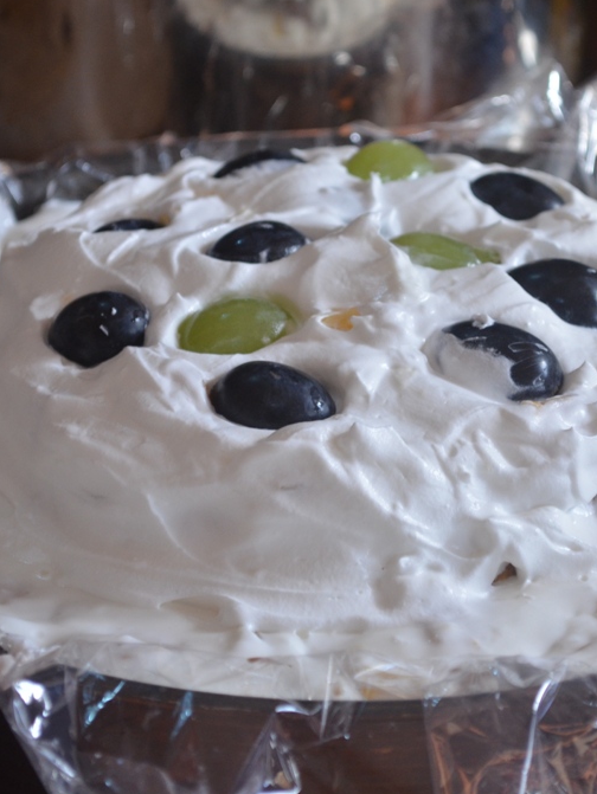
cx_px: 374
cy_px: 398
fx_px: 2774
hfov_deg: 12.3
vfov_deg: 16.3
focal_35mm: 121
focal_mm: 55
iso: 800
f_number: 5.6
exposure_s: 1/50
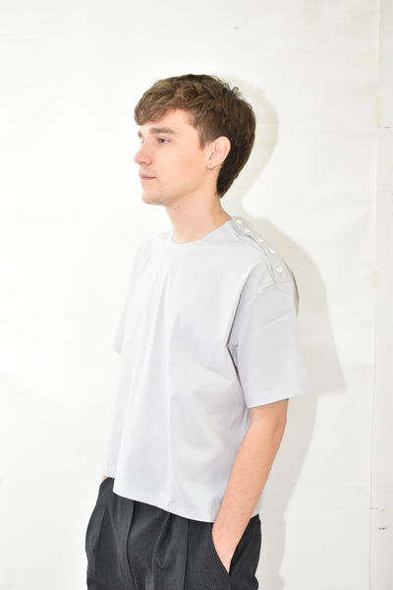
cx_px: 196
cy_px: 295
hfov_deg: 26.5
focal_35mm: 51
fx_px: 835
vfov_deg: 38.9
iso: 800
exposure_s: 1/60
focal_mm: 34
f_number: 5.6
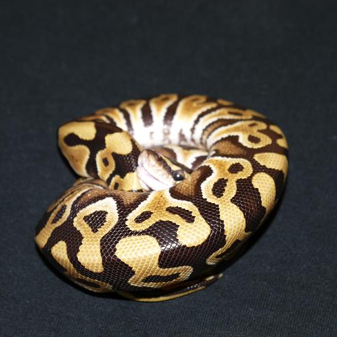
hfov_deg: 14.7
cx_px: 175
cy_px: 169
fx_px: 1311
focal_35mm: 119
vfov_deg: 14.7
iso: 100
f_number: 5.6
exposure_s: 1/25
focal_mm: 50
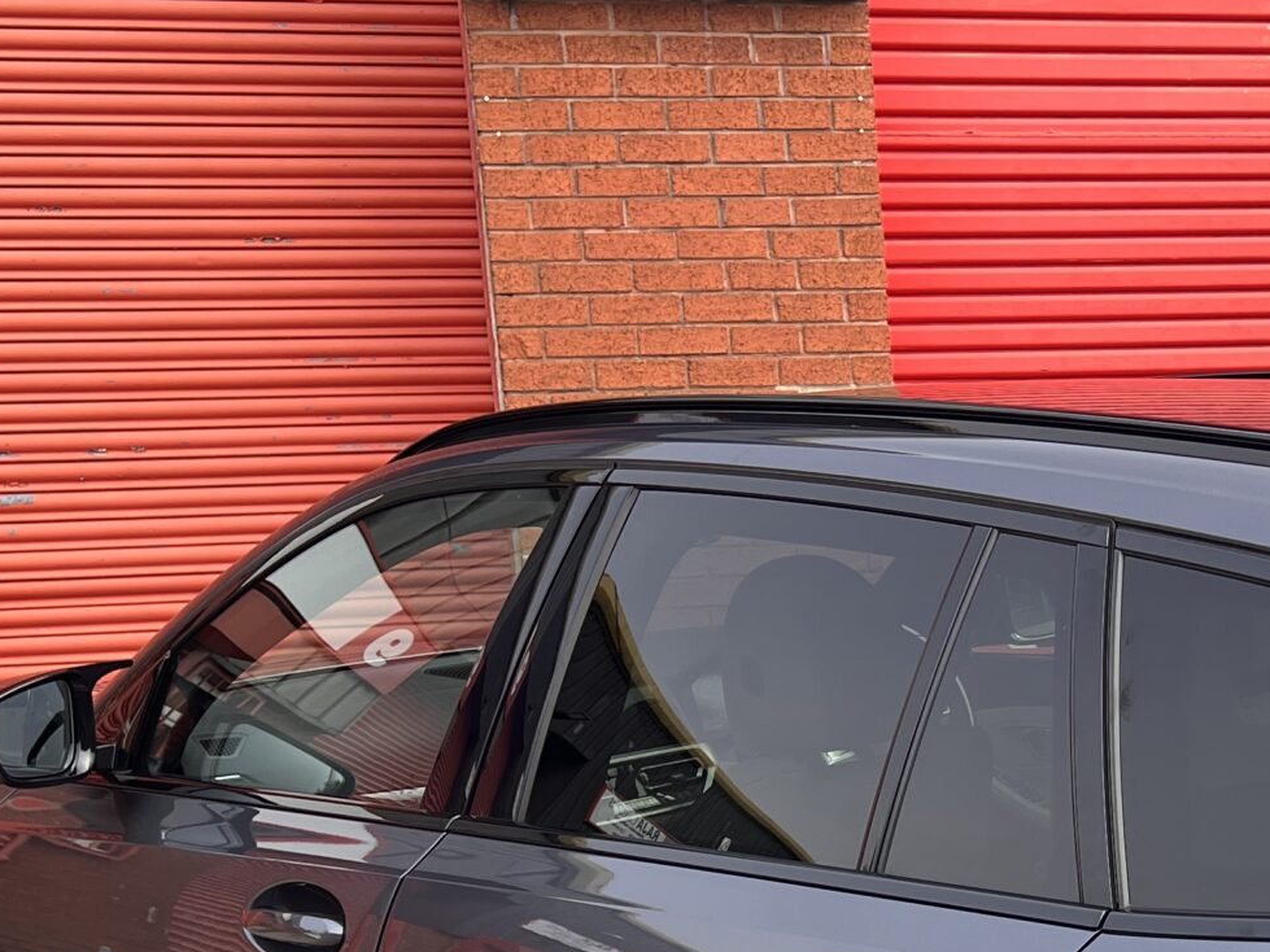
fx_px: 2494
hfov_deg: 27.4
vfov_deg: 20.5
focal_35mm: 68
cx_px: 1165
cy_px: 1069
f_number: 1.5
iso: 50
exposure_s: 1/696
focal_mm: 5.7
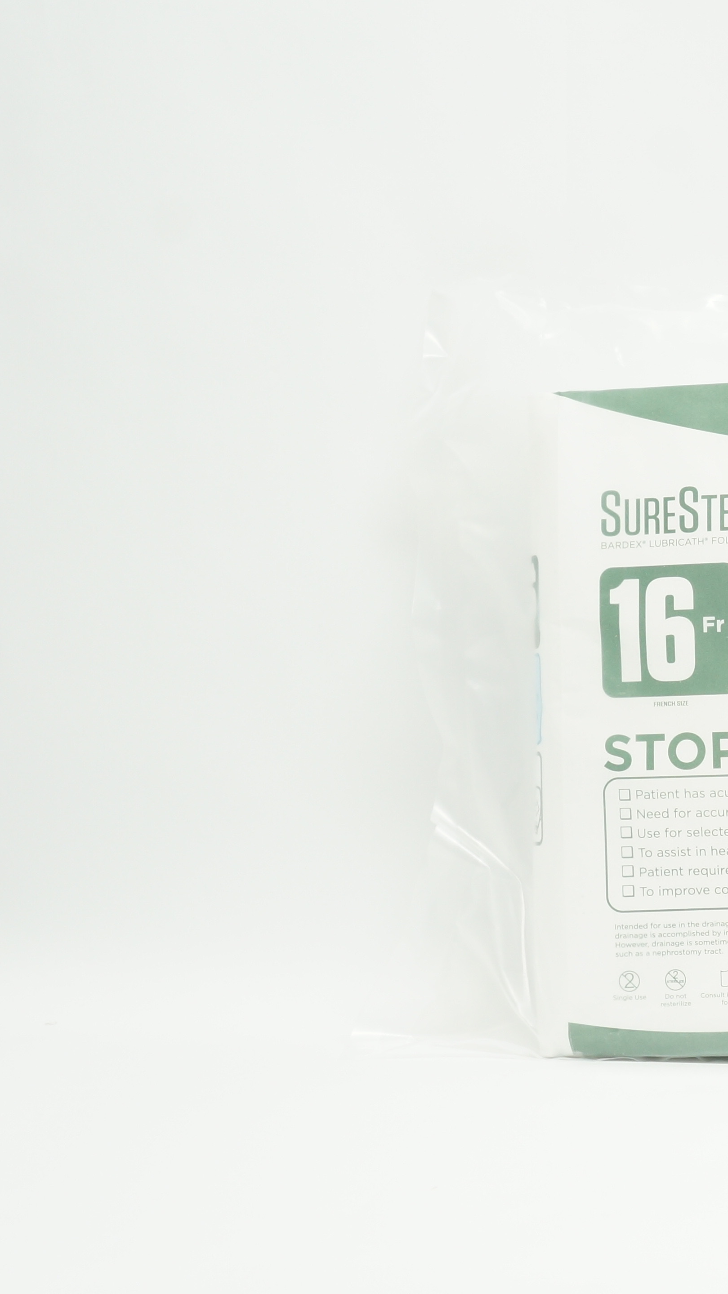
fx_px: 2574
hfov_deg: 15.0
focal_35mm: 75
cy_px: 693
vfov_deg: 28.2
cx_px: 1061
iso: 400
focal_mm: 28
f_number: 8
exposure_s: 1/30
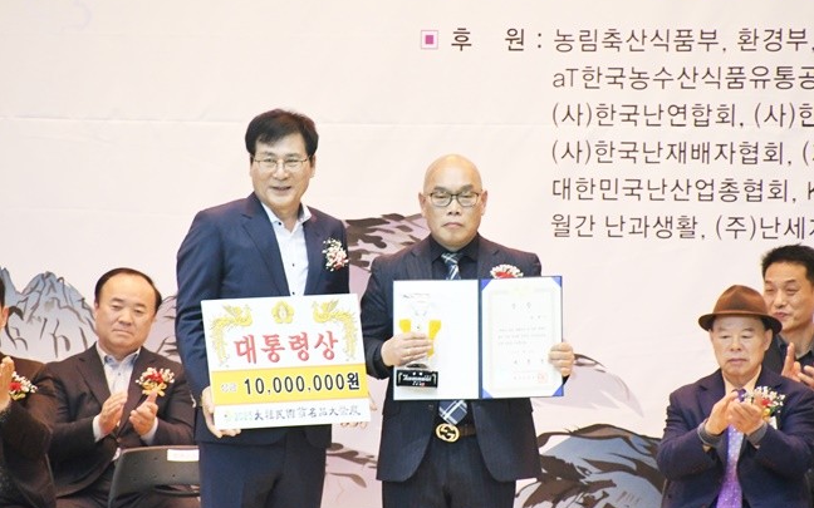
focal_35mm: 460
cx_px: 407
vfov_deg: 2.9
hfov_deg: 4.6
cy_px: 253
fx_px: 10205
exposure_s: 1/320
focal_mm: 300
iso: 10000
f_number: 9
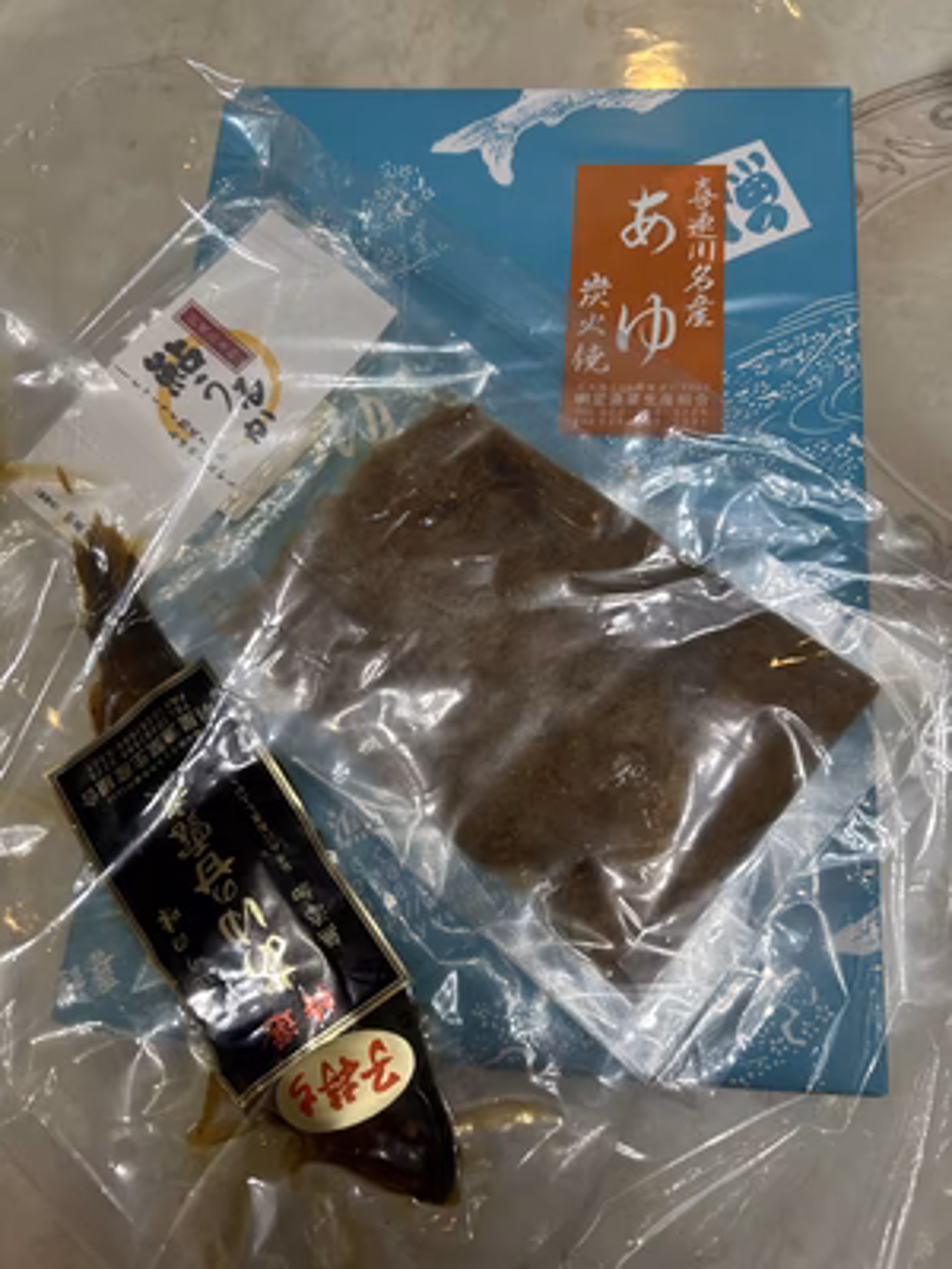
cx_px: 476
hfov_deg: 53.1
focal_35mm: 26
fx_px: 953
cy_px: 634
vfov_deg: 67.3
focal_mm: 5.7
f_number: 1.5
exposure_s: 1/121
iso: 80
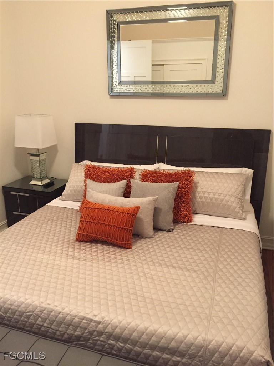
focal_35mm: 29
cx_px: 137
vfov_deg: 61.7
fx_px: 306
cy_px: 183
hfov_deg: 48.2
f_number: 2.2
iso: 250
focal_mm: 4.15
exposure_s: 1/15
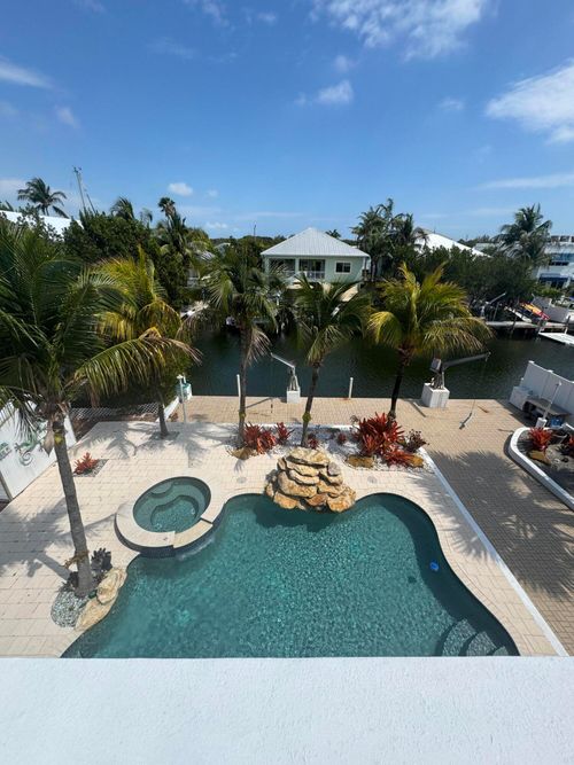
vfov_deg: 102.1
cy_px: 382
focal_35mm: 14
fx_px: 310
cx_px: 287
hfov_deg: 85.7
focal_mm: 2.22
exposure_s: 1/2415
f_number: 2.2
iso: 50
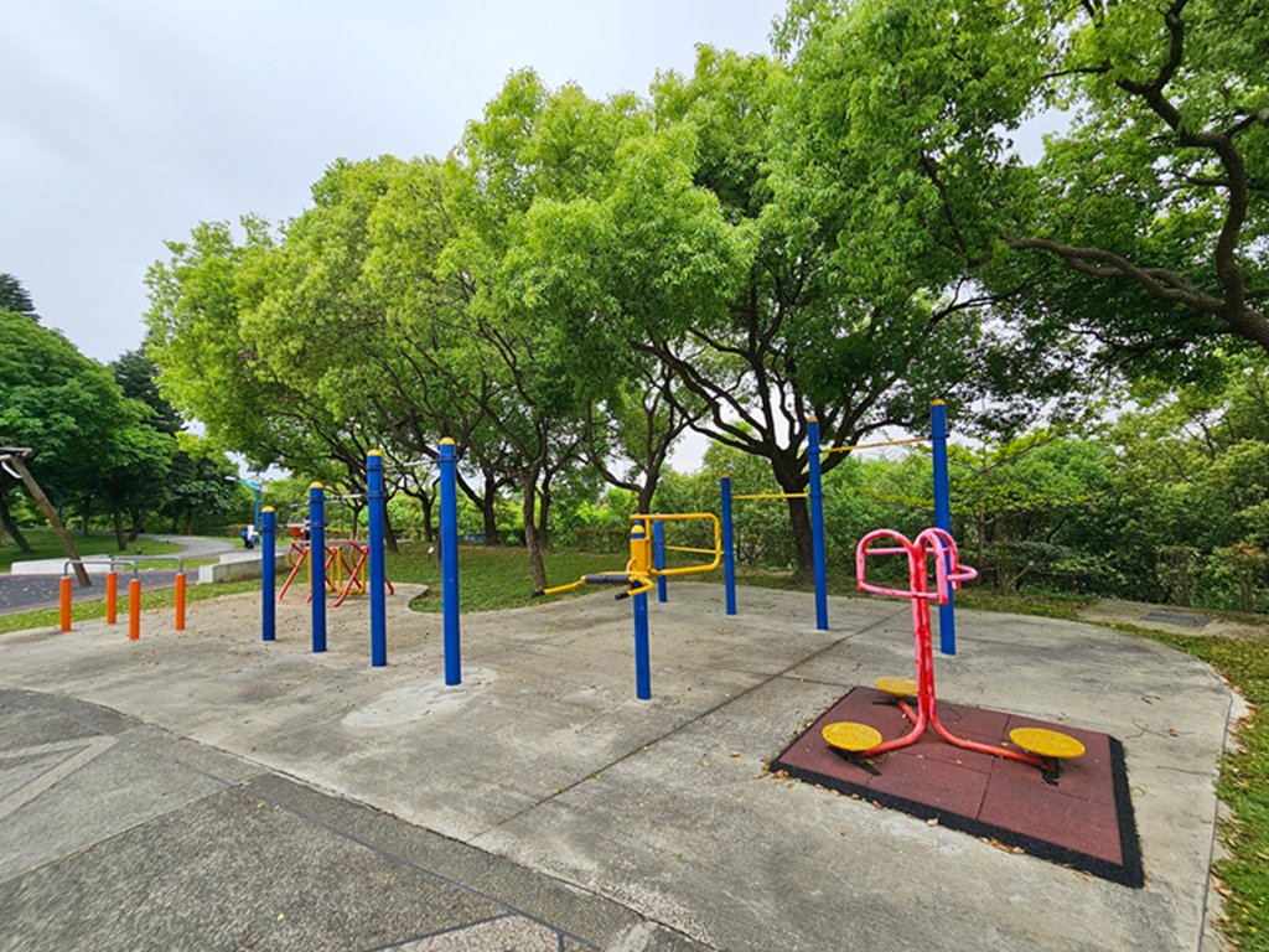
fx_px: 477
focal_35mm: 13
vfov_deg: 89.9
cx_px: 634
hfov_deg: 106.2
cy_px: 476
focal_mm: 2.2
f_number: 2.2
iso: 50
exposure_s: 1/645
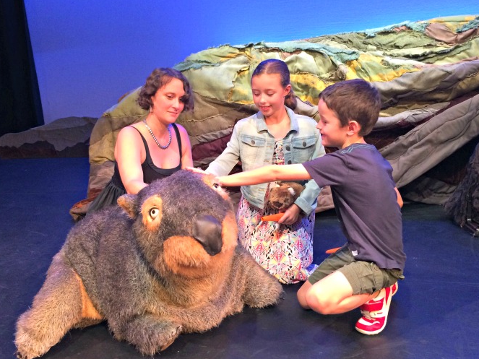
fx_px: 484
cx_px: 210
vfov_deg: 40.7
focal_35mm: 35
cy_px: 166
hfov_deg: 52.5
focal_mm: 4.15
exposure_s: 1/33
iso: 160
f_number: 2.2
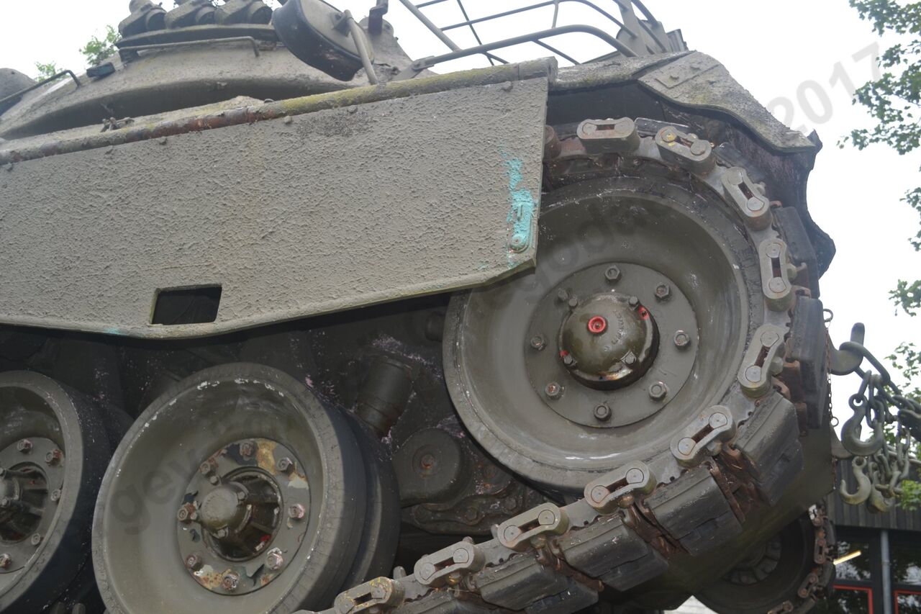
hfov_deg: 57.2
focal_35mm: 33
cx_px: 460
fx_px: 844
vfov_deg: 40.0
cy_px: 307
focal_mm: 22
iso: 100
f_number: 4
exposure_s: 1/125
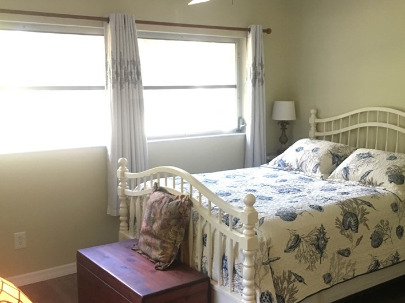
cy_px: 153
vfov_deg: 34.3
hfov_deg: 44.6
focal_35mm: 42
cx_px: 244
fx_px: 491
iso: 200
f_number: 2.2
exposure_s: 1/30
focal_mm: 4.15
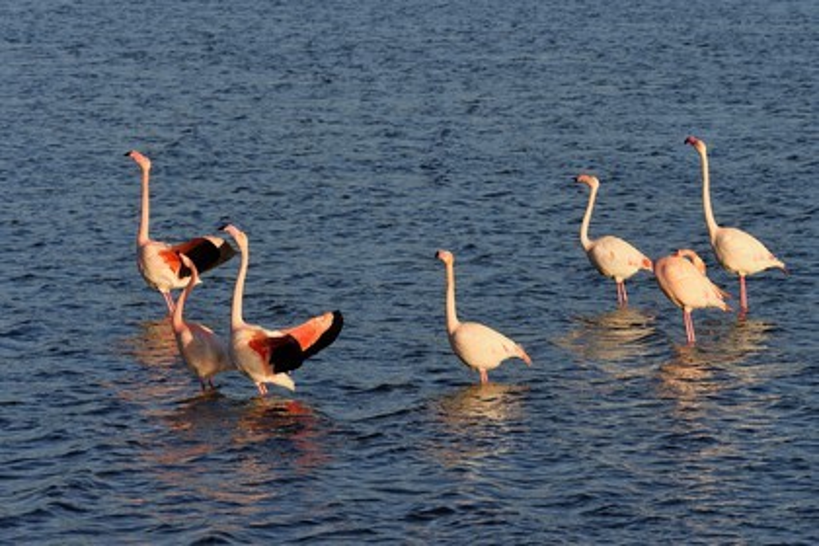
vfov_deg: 6.9
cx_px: 410
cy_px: 273
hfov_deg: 10.3
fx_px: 4550
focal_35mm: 200
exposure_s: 1/400
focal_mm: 200
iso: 400
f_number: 13
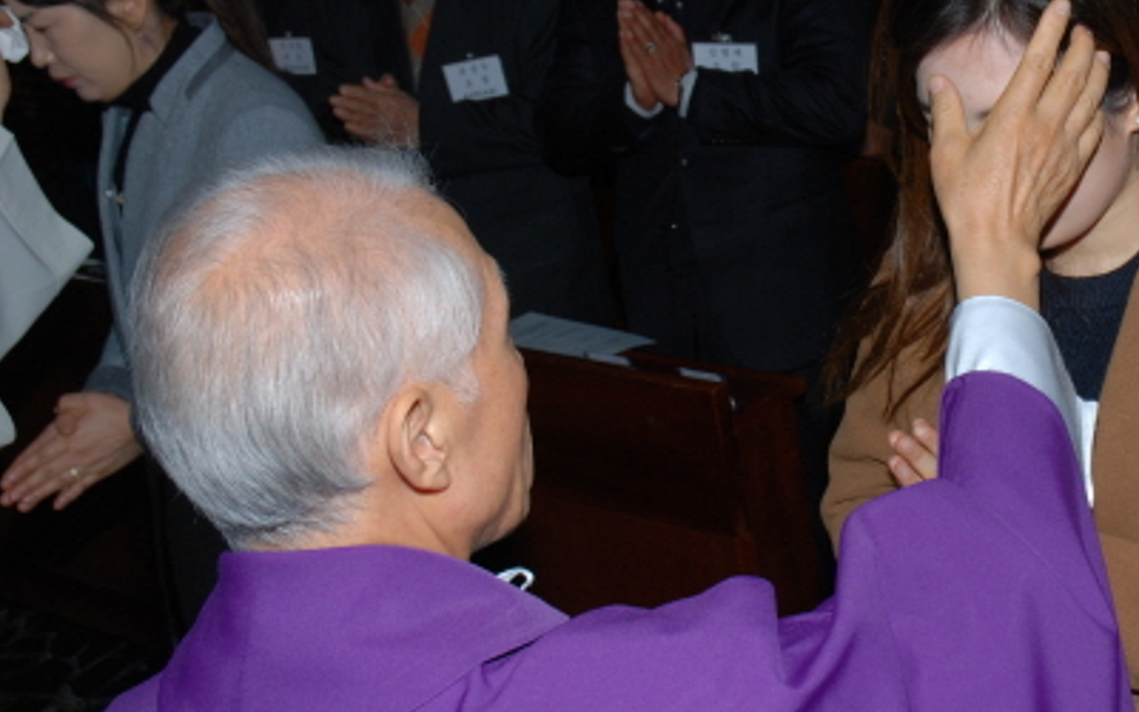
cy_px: 296
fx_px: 2076
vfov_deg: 19.4
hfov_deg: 29.6
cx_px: 982
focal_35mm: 67
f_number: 8
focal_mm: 25
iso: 200
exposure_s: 1/60
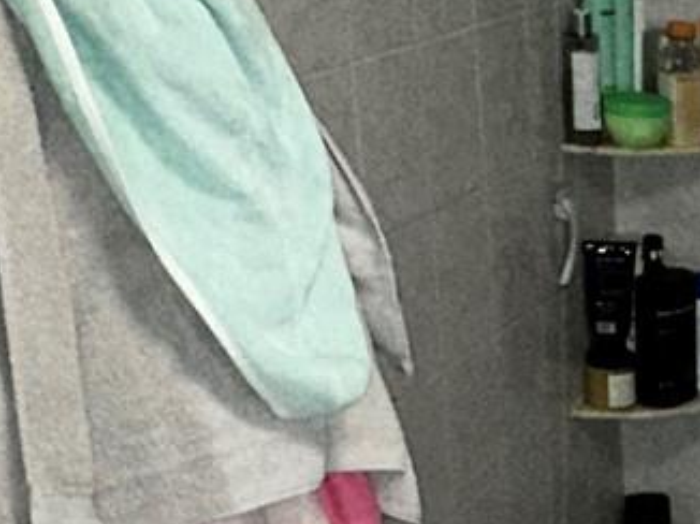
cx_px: 1123
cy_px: 634
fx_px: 1778
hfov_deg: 18.9
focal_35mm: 88
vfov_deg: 16.1
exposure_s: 1/60
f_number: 2.2
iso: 250
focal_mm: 2.22
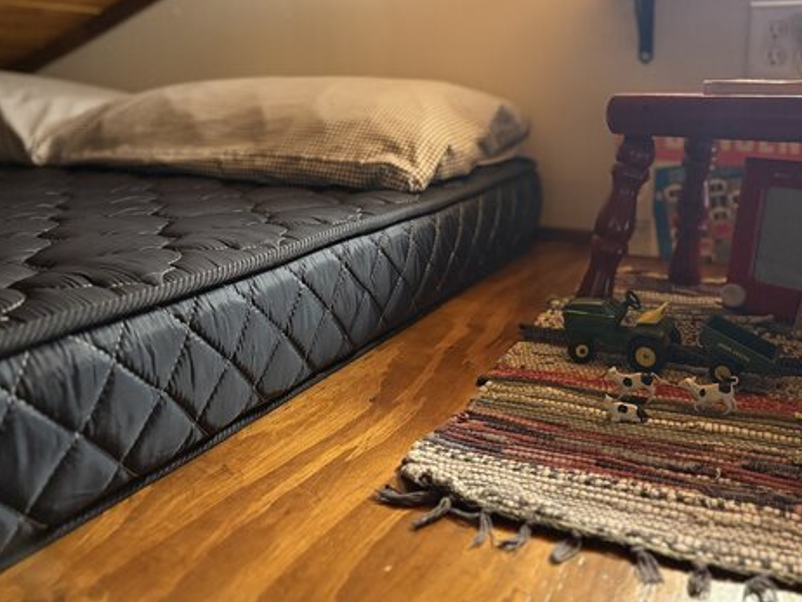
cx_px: 434
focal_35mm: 36
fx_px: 834
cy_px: 217
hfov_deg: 51.3
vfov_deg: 39.4
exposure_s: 1/30
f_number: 1.6
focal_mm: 5.96
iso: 640
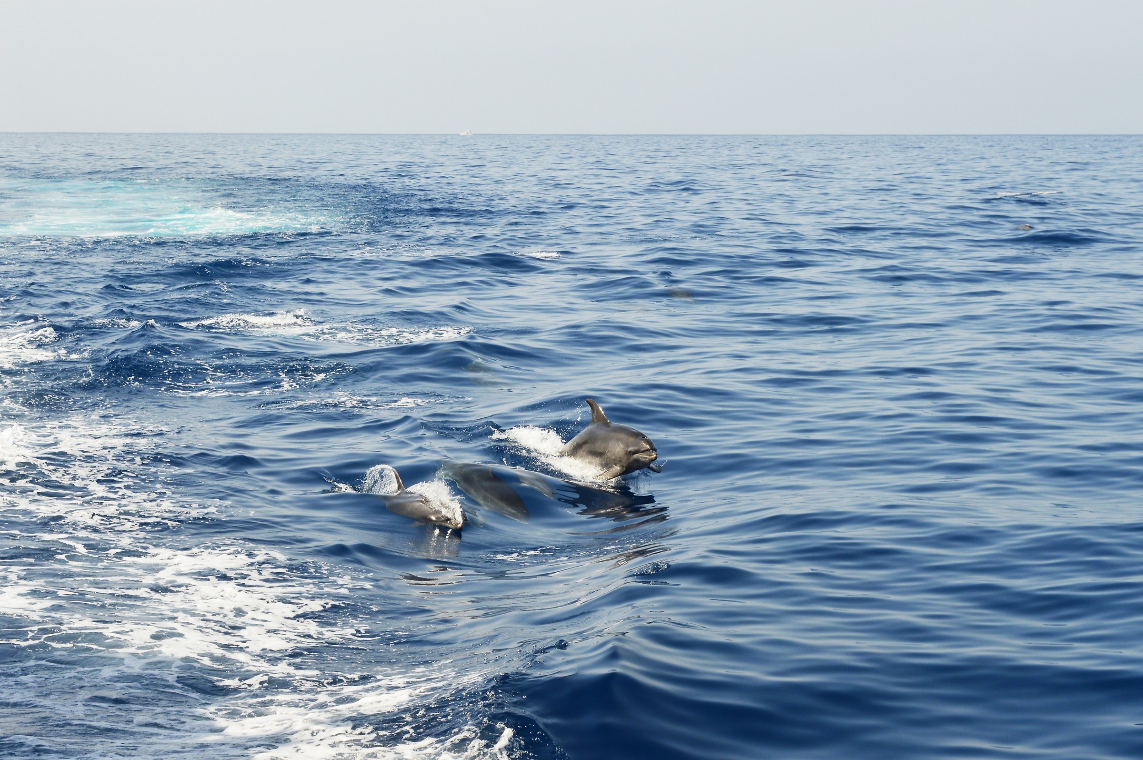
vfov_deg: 16.5
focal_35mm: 82
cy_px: 380
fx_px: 2617
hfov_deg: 24.6
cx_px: 572
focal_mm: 55
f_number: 11
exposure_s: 1/500
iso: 250
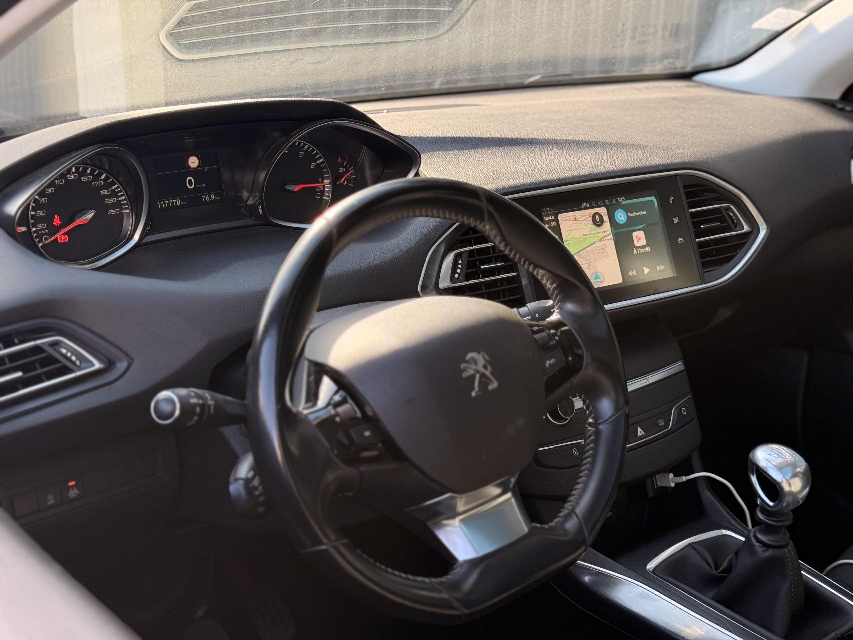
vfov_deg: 30.3
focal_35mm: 48
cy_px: 320
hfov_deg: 39.7
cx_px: 426
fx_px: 1183
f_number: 1.78
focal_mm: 6.76
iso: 64
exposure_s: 1/382
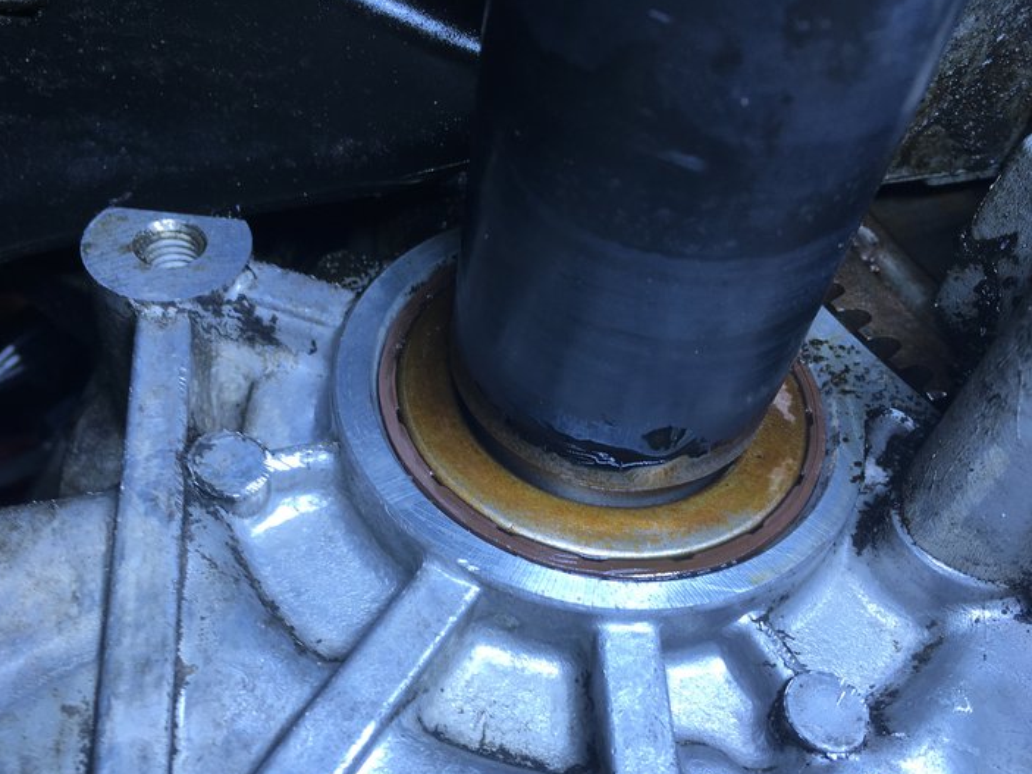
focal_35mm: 33
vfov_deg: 42.9
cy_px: 433
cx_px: 446
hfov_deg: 55.2
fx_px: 984
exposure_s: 1/30
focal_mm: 4.15
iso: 32
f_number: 2.2
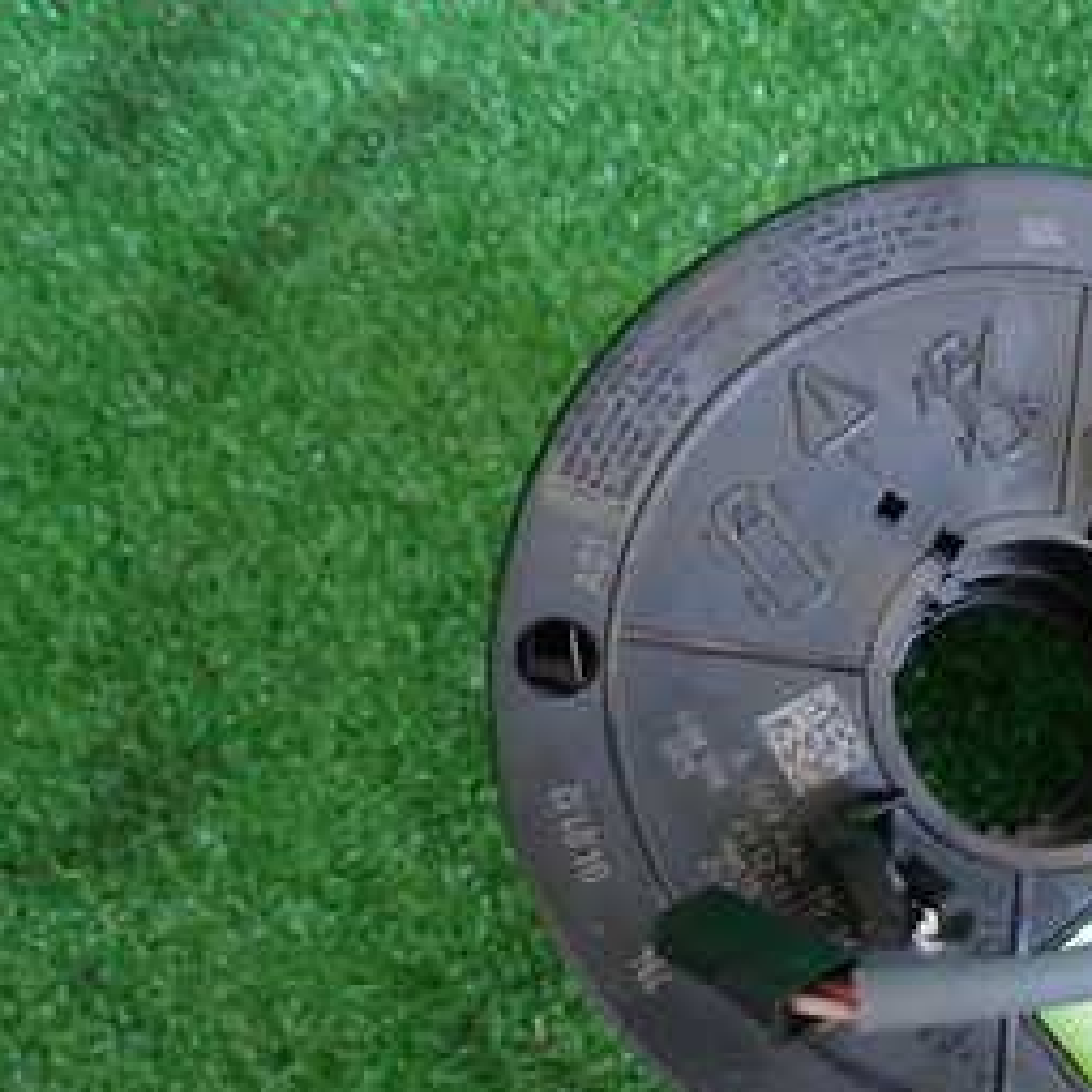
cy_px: 852
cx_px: 1135
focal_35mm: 52
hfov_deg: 30.1
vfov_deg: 32.0
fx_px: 1856
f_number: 2
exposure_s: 1/40
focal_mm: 4.5
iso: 200
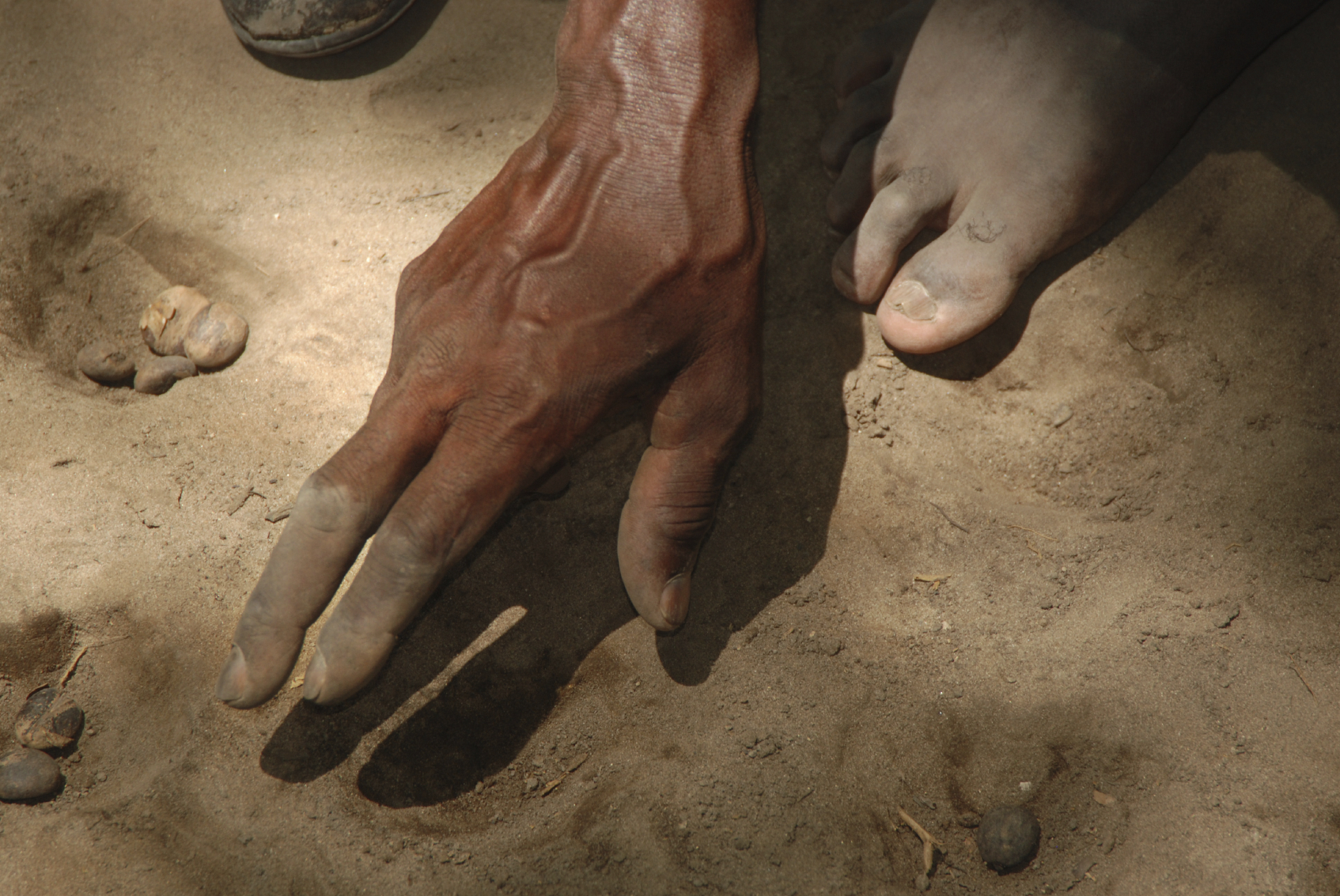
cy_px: 448
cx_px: 670
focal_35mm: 180
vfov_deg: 7.6
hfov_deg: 11.4
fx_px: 6706
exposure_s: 1/60
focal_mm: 120
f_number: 6.3
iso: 200
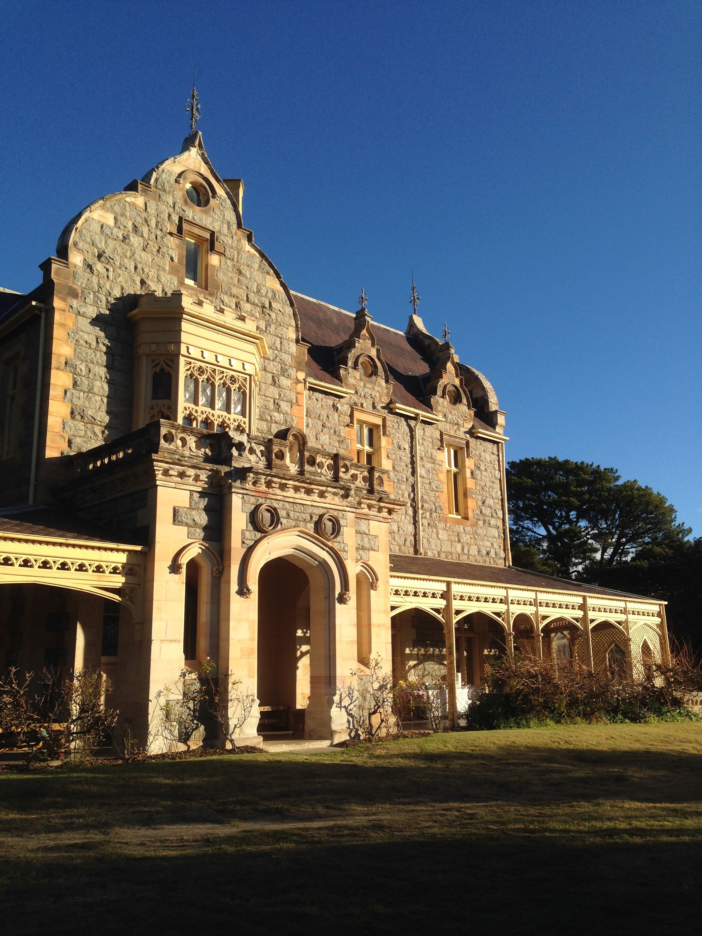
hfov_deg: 42.9
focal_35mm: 33
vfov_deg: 55.4
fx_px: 892
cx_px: 351
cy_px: 468
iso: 50
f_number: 2.4
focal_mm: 4.12
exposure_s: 1/1355
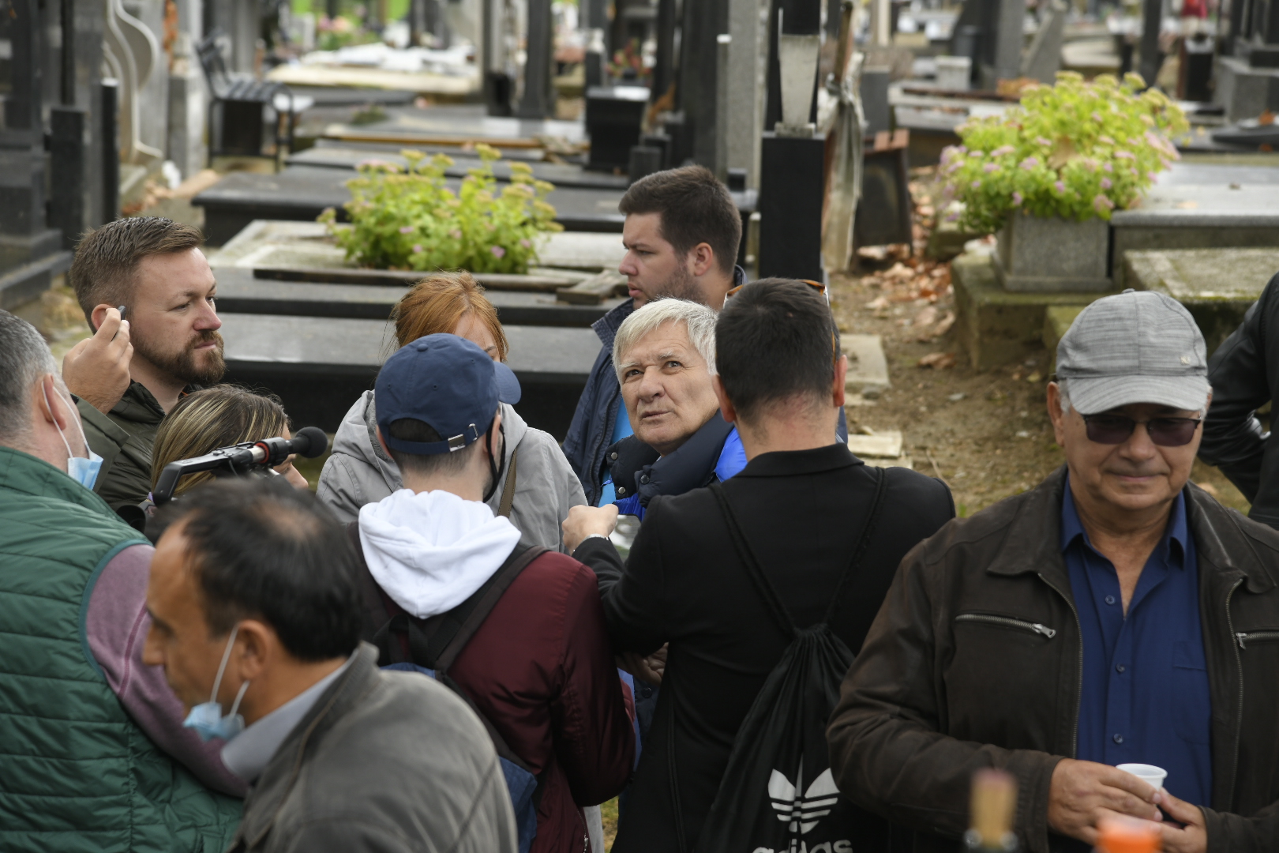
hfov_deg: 17.1
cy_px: 426
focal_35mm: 120
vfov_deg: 11.4
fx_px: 4263
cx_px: 640
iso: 400
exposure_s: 1/250
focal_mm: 120
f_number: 5.6
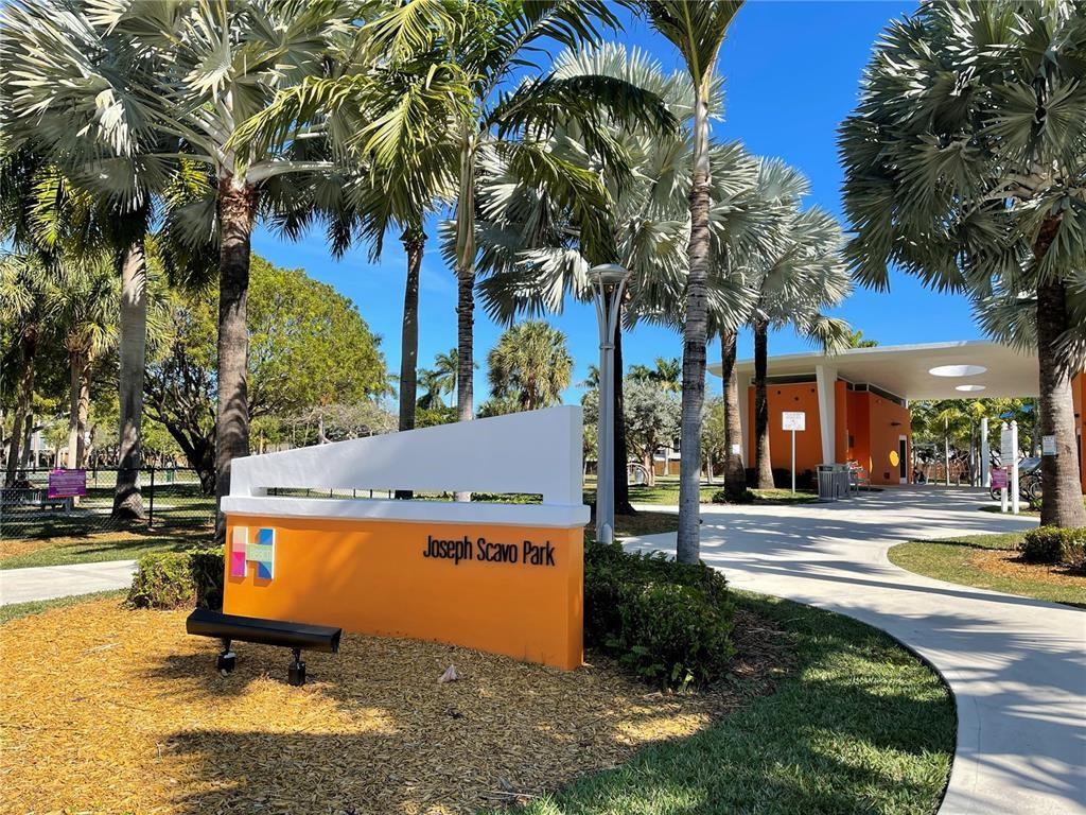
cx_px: 543
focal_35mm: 26
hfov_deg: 67.3
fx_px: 816
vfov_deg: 53.1
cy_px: 408
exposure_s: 1/1912
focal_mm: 5.1
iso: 32
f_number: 1.6
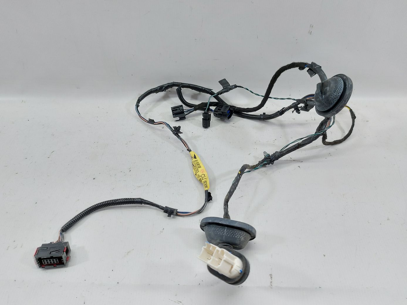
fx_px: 282
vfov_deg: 56.8
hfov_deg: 71.6
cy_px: 152
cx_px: 204
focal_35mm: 24
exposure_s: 1/50
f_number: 1.8
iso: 80
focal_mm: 5.23
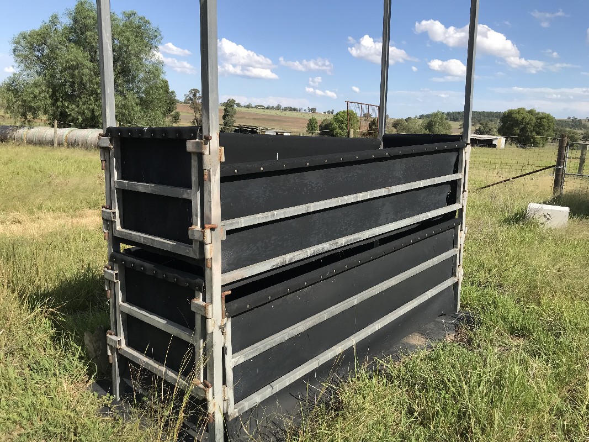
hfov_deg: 63.4
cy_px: 221
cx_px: 294
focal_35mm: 28
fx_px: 476
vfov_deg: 49.7
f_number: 1.8
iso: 20
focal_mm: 3.99
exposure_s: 1/2083
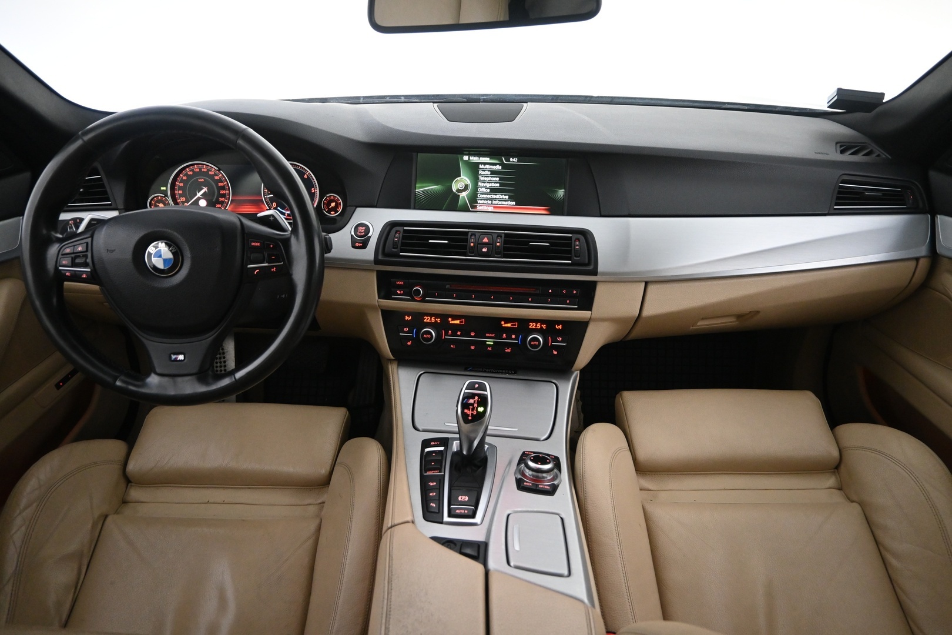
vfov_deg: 53.1
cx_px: 476
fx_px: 635
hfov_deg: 73.7
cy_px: 318
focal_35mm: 24
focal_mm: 16
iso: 2500
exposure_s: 1/30
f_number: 3.5
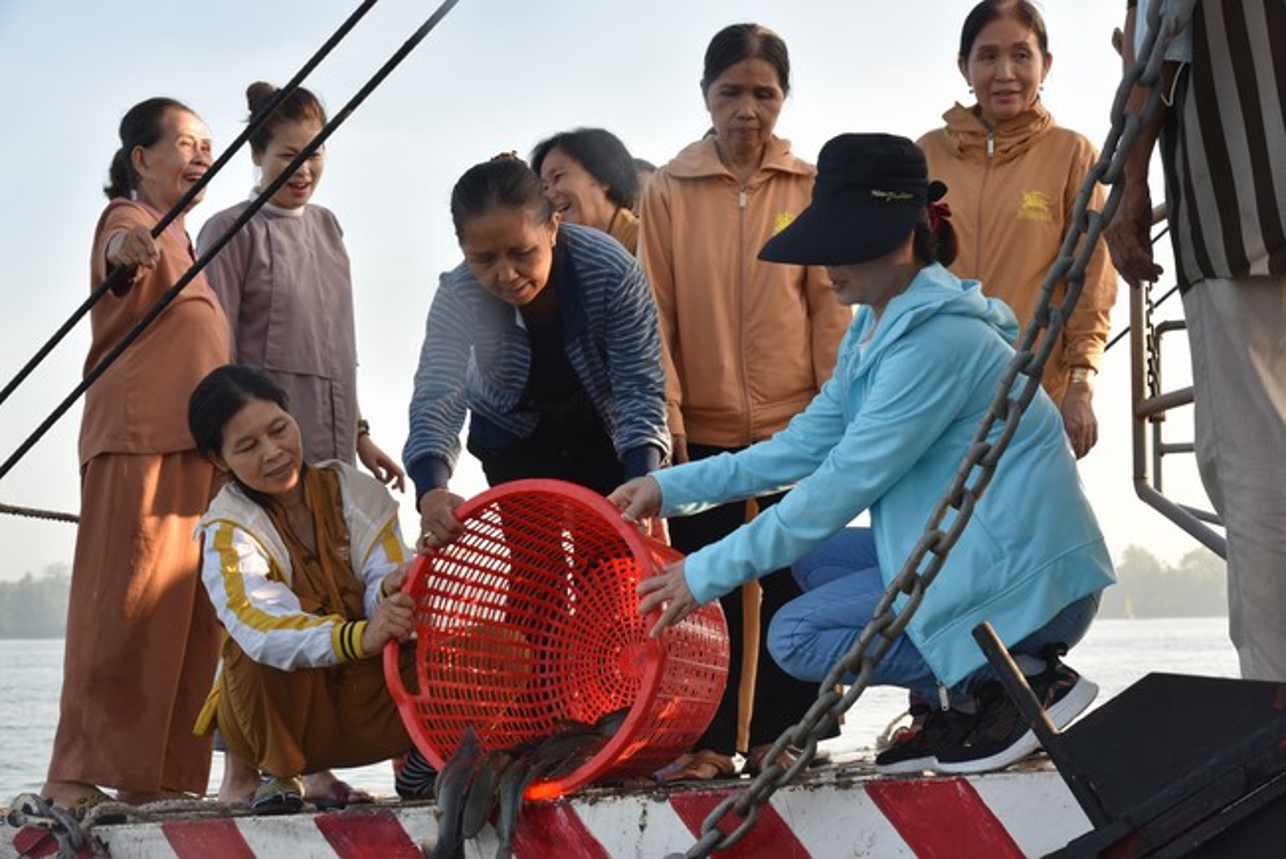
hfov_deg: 30.9
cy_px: 430
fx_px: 2323
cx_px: 643
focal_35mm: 65
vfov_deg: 20.9
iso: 1600
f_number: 10
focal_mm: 65
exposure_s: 1/400
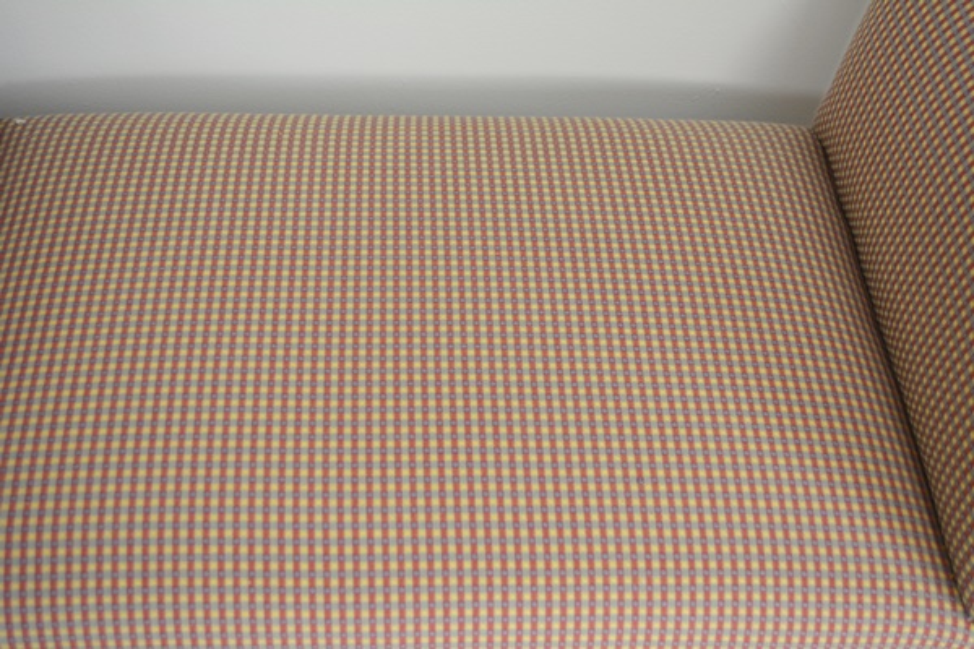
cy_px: 324
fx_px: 1217
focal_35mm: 45
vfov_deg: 29.9
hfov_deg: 43.6
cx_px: 487
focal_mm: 30
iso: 450
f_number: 4.5
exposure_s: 1/60
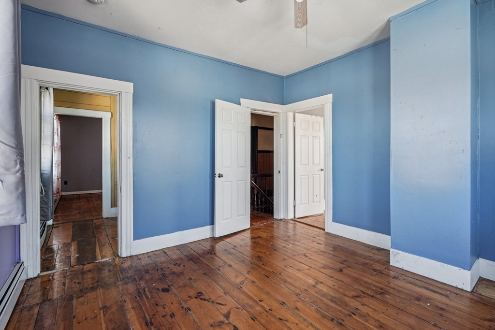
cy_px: 165
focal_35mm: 16
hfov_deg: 96.7
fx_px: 220
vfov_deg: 73.8
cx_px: 248
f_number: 8
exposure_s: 1/30
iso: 640
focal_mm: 16
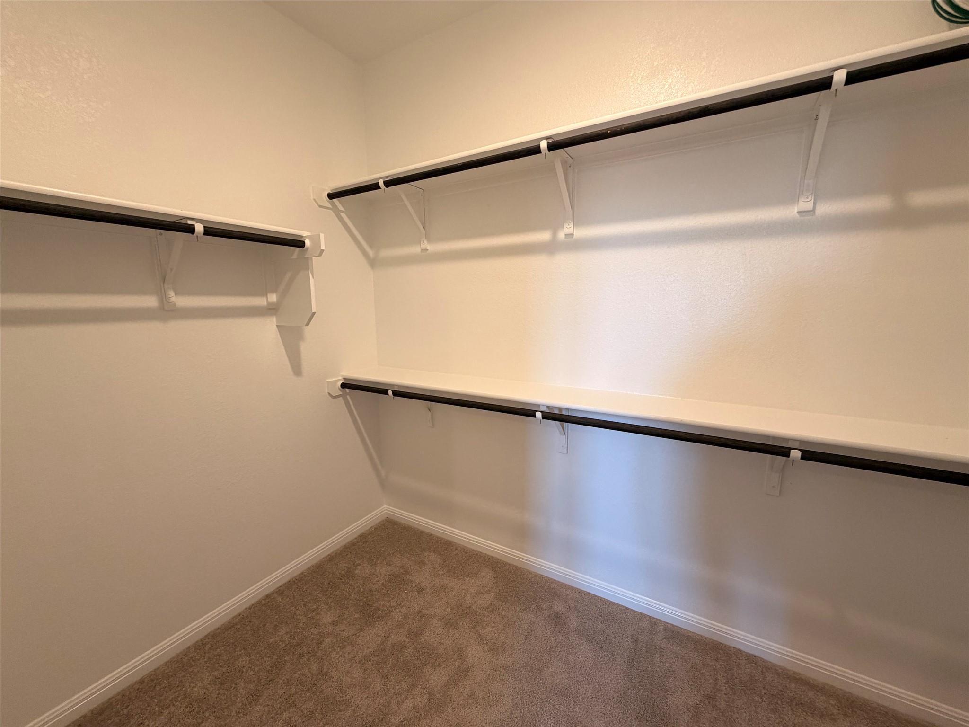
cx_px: 484
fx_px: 392
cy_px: 364
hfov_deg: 102.1
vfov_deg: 85.7
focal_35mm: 14
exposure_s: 1/60
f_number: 2.2
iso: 160
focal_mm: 2.22
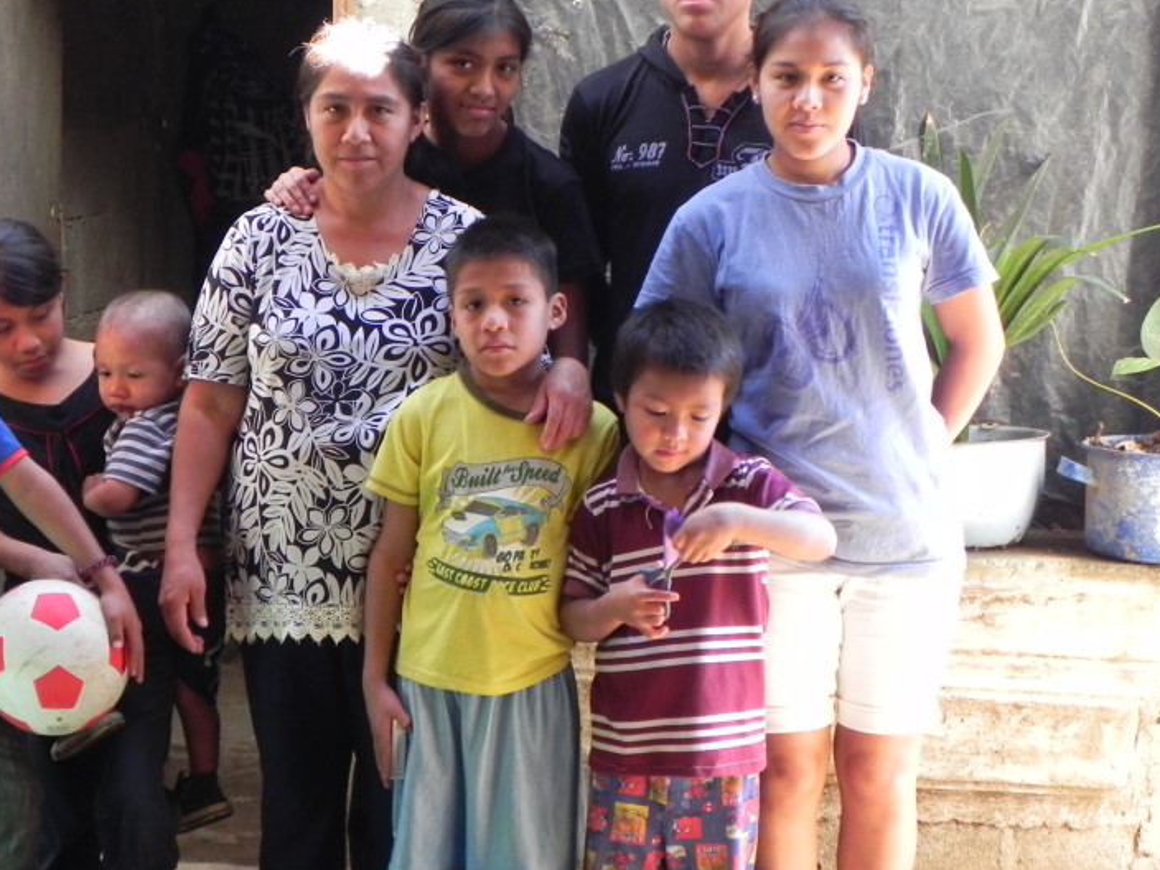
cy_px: 489
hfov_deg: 20.4
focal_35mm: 96
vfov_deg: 15.4
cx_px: 362
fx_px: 3217
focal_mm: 11.8
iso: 400
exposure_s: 1/22.3
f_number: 3.5
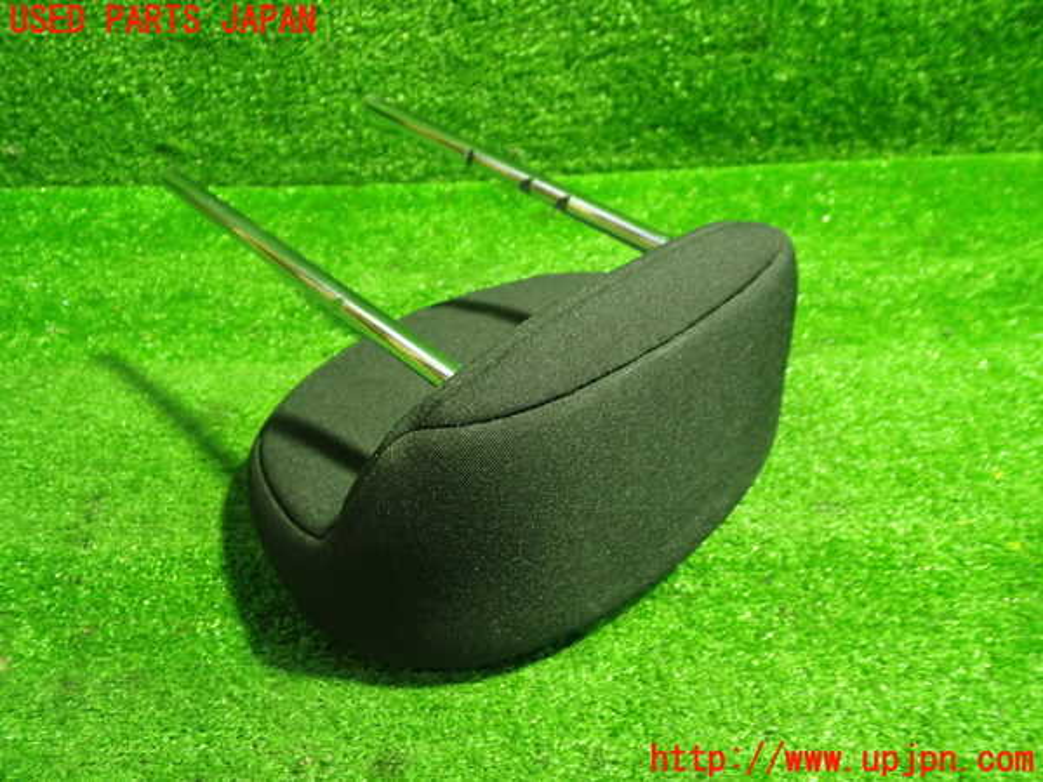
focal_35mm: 30
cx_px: 522
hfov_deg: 60.0
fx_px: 904
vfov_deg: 46.8
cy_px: 391
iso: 640
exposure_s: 1/30
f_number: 2.3
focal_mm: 5.4
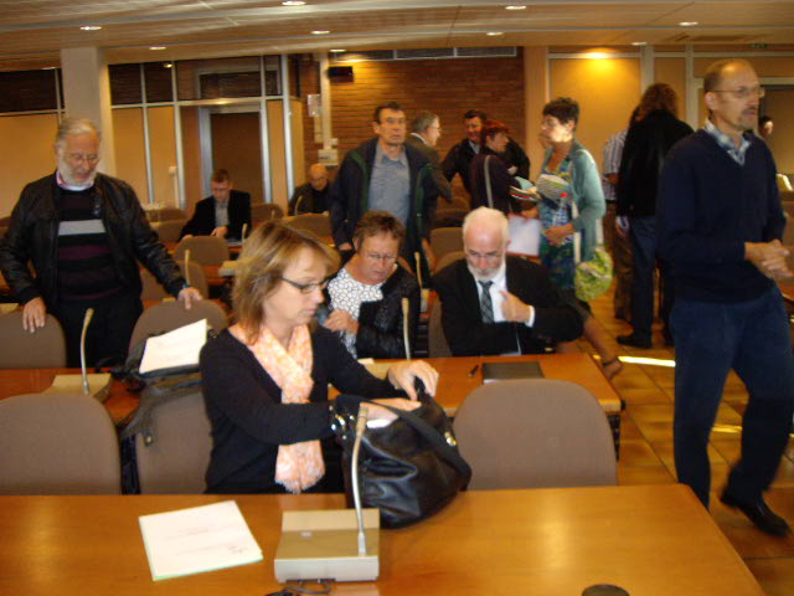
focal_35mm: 38
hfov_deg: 49.0
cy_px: 298
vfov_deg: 37.7
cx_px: 397
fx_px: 872
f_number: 2.7
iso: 200
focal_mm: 6.2
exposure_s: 1/40
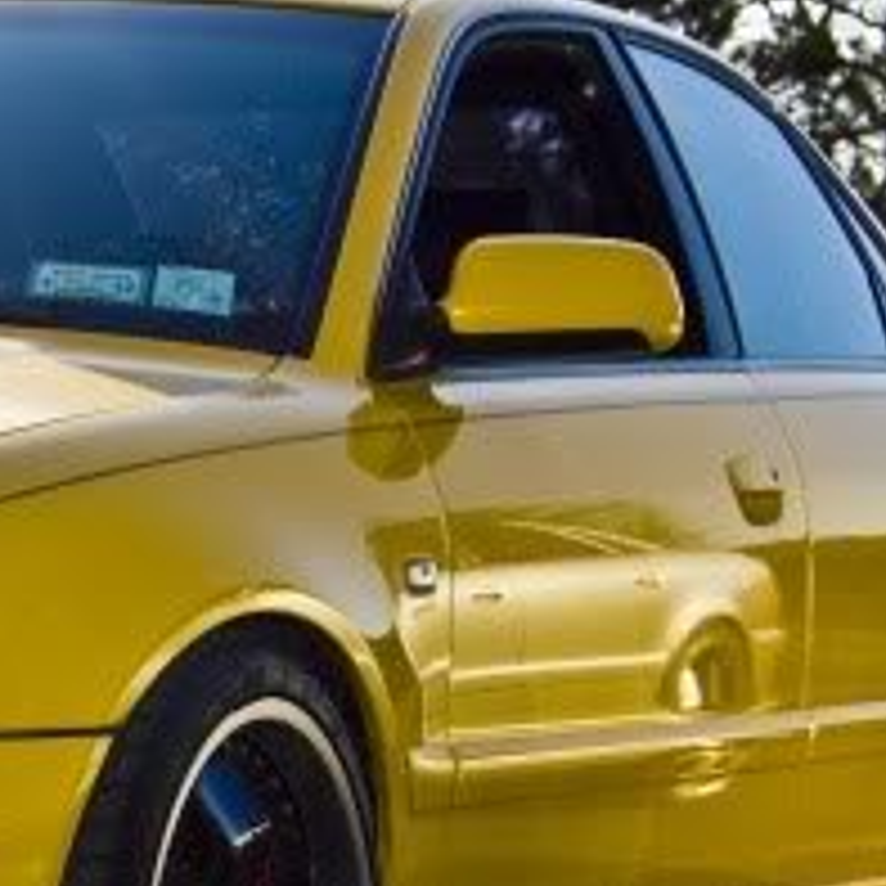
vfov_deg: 9.5
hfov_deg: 9.2
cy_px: 531
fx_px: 5357
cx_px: -409
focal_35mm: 185
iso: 200
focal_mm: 38
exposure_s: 1/500
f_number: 9
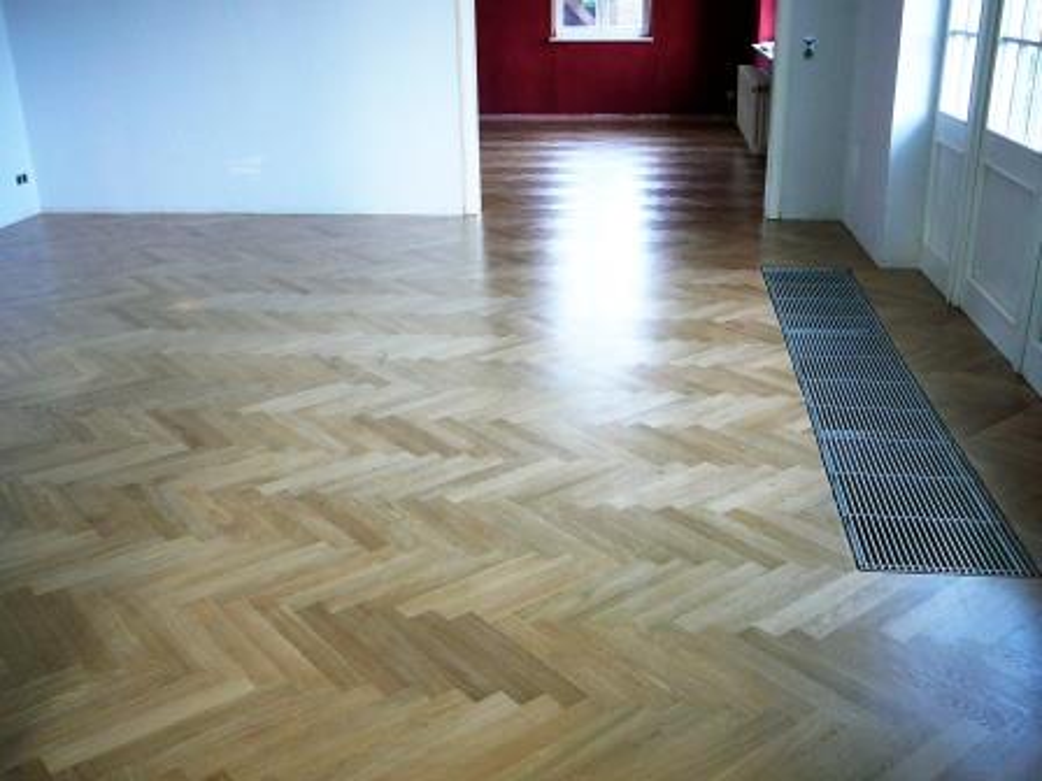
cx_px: 521
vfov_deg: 40.7
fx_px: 1054
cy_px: 390
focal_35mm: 35
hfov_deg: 52.6
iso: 200
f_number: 2.8
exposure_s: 1/30
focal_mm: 5.2
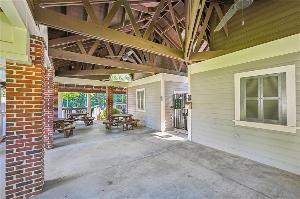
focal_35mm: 16
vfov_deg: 75.4
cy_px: 100
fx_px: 129
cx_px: 150
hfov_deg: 98.6
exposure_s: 1/15
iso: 450
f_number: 8
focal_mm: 15.5
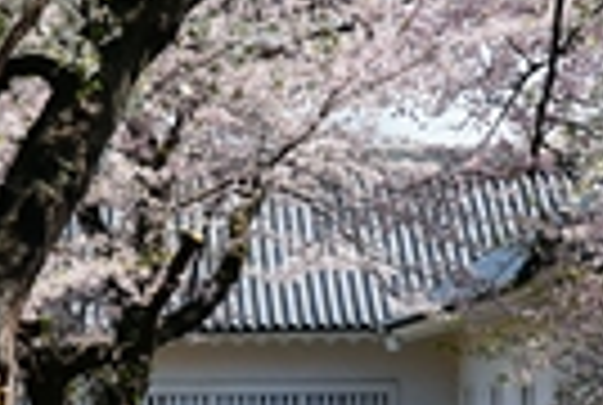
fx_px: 2725
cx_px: 212
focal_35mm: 162
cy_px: 106
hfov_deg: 12.6
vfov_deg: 8.5
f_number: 8
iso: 100
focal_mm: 36.3
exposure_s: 1/200
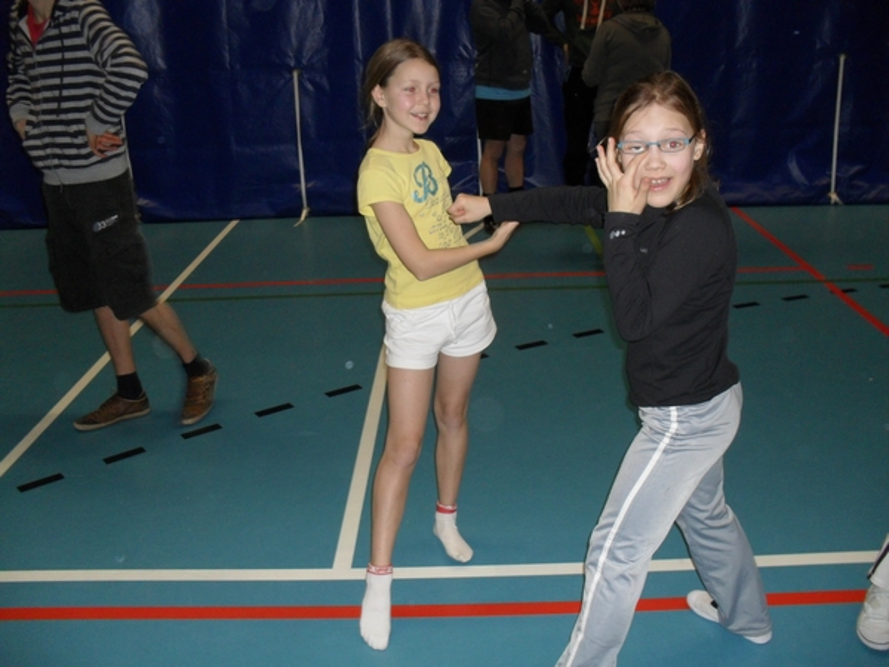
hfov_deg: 52.6
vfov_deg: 40.7
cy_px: 334
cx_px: 444
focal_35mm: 35
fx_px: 899
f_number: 3.2
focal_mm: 6.3
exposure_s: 1/45
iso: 200
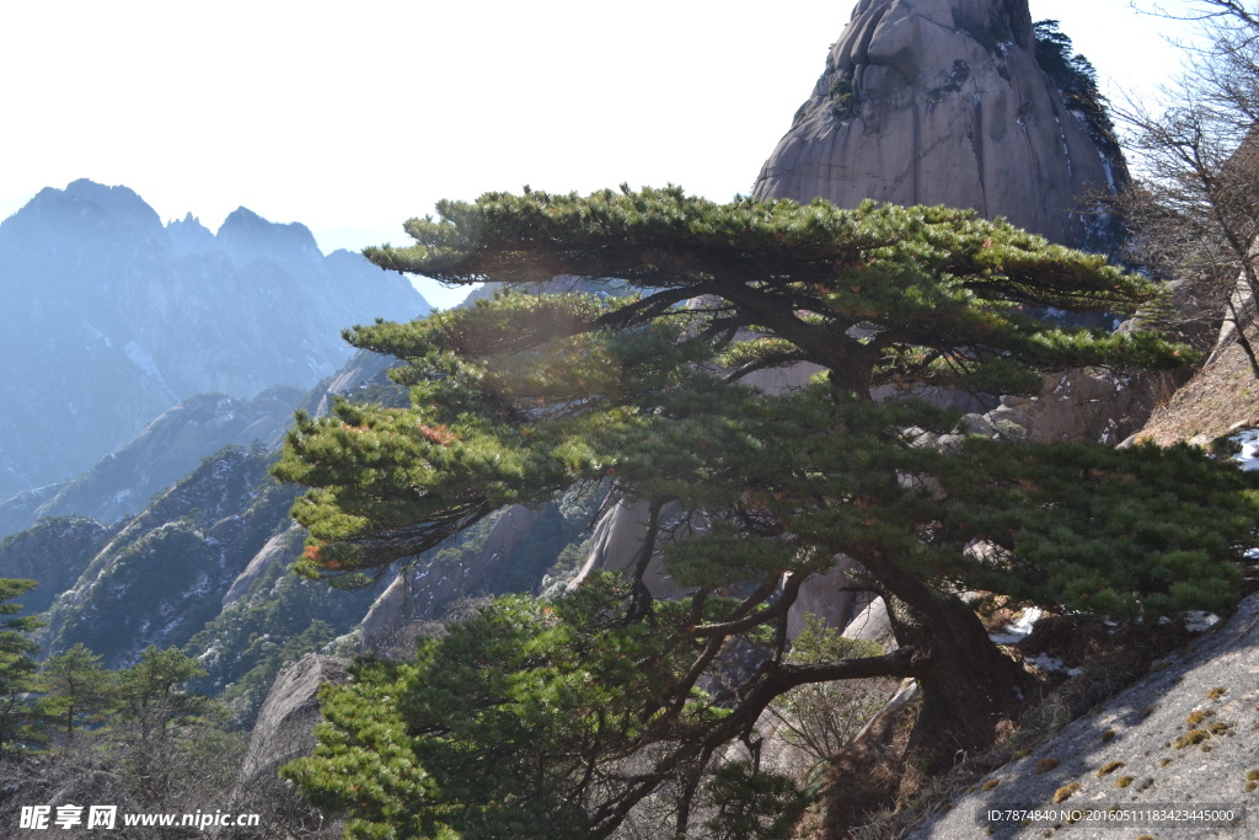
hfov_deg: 53.1
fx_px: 1259
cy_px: 420
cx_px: 630
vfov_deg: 36.9
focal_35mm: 36
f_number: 5.6
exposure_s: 1/125
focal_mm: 24
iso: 110
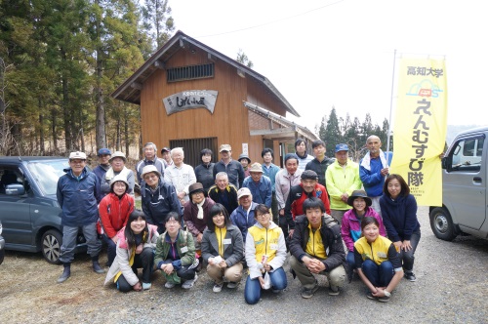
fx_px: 325
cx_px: 244
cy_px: 162
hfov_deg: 73.8
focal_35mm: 24
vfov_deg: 53.0
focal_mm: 16
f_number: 5.6
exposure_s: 1/60
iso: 100
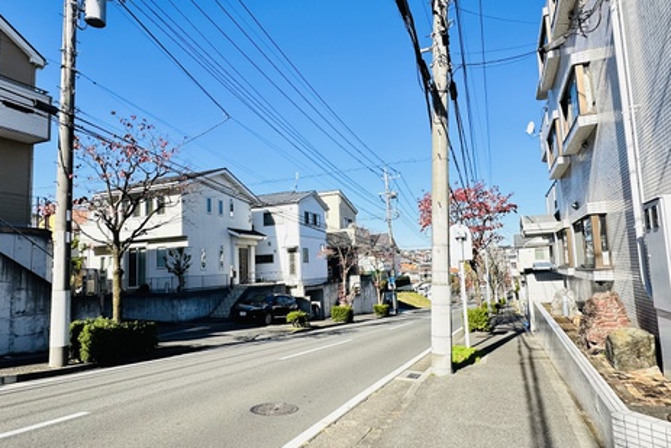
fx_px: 410
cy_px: 230
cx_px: 351
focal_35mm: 22
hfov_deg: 78.5
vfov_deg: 57.3
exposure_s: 1/861
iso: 40
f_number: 2.2
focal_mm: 2.22
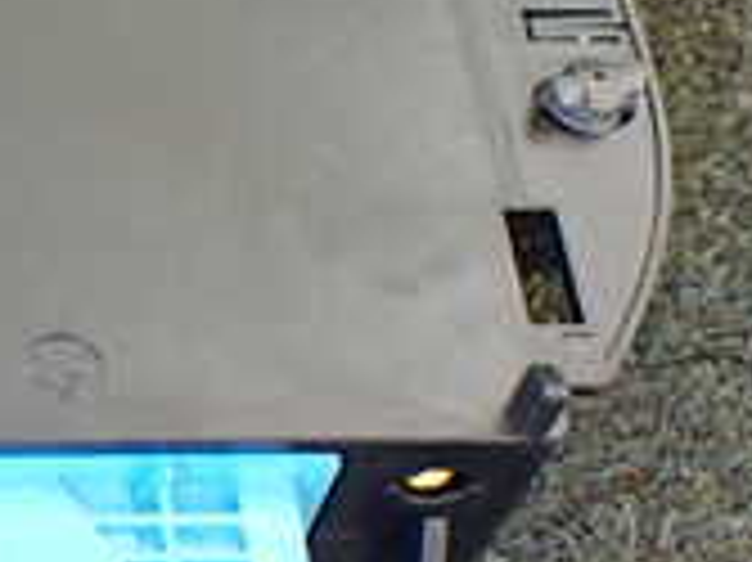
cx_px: -428
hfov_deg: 16.4
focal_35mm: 108
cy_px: 220
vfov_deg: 13.7
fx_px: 2345
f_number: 2.3
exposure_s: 1/50
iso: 800
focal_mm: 5.4
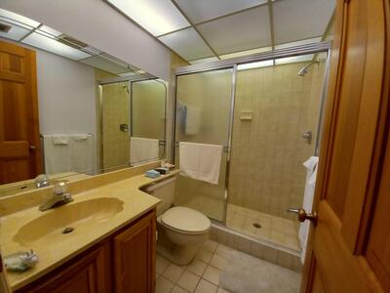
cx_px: 195
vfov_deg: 89.9
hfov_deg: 106.2
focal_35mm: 13
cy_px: 146
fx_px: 146
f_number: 2.2
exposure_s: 1/40
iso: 125
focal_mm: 1.13
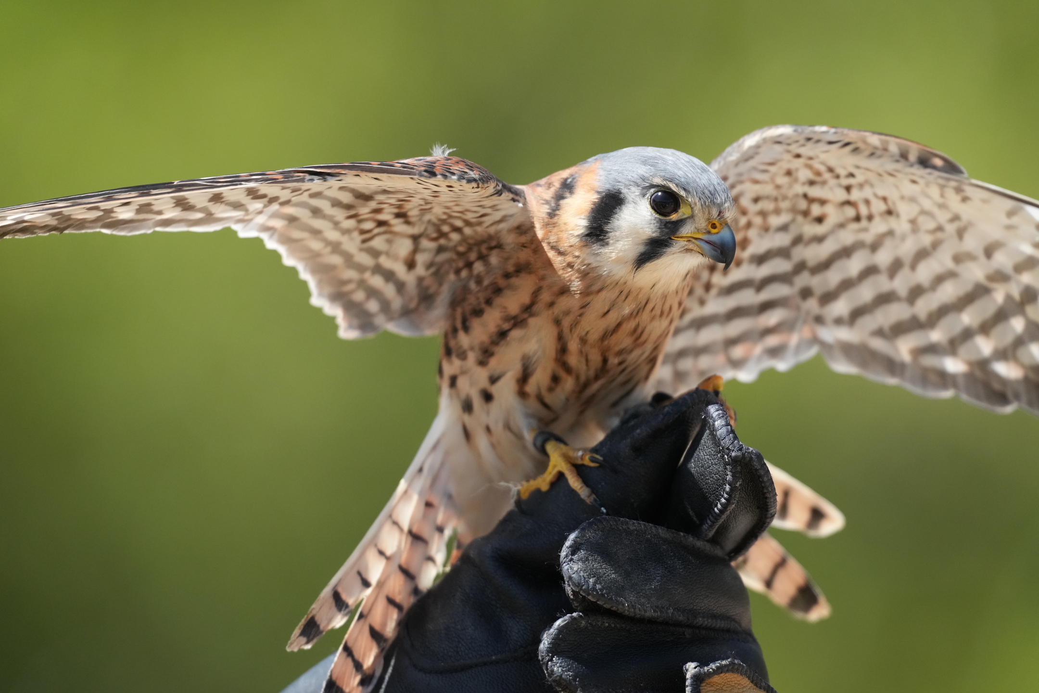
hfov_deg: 3.4
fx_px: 17315
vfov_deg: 2.3
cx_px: 520
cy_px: 346
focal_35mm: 600
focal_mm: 600
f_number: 5.6
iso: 3200
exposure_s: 1/4000
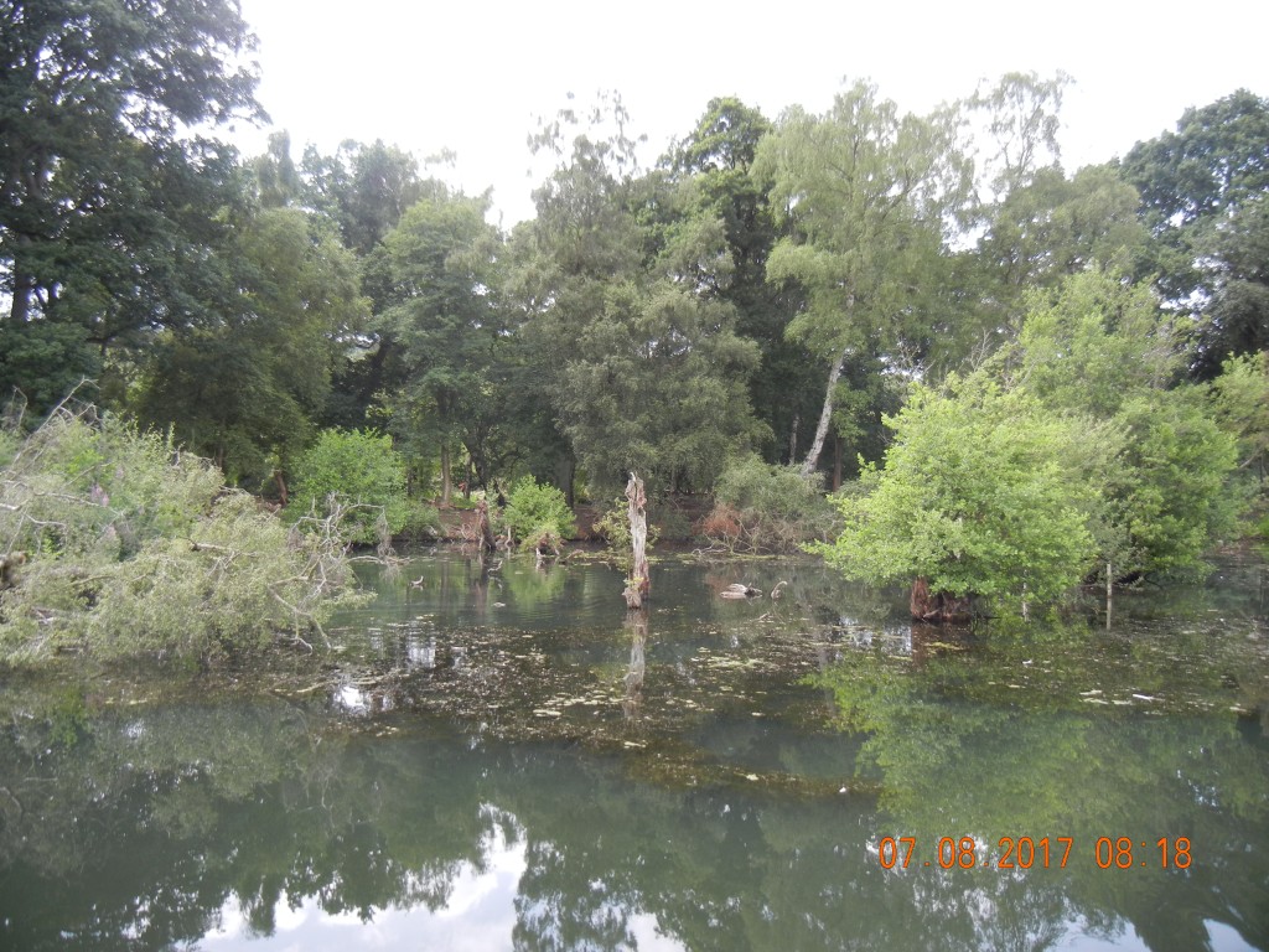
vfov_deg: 46.8
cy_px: 476
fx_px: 1100
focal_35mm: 30
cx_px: 634
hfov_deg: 60.0
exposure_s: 1/214
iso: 160
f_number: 3.5
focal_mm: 5.4
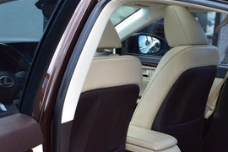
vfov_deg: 20.2
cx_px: 177
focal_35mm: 64
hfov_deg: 30.8
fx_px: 405
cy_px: 169
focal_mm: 18
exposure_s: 1/50
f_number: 8
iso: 400
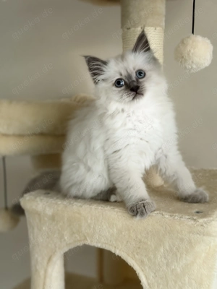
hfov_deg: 30.3
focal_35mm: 48
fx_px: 401
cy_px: 144
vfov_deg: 39.7
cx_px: 108
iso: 500
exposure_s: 1/37
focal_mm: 6.76
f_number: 1.78
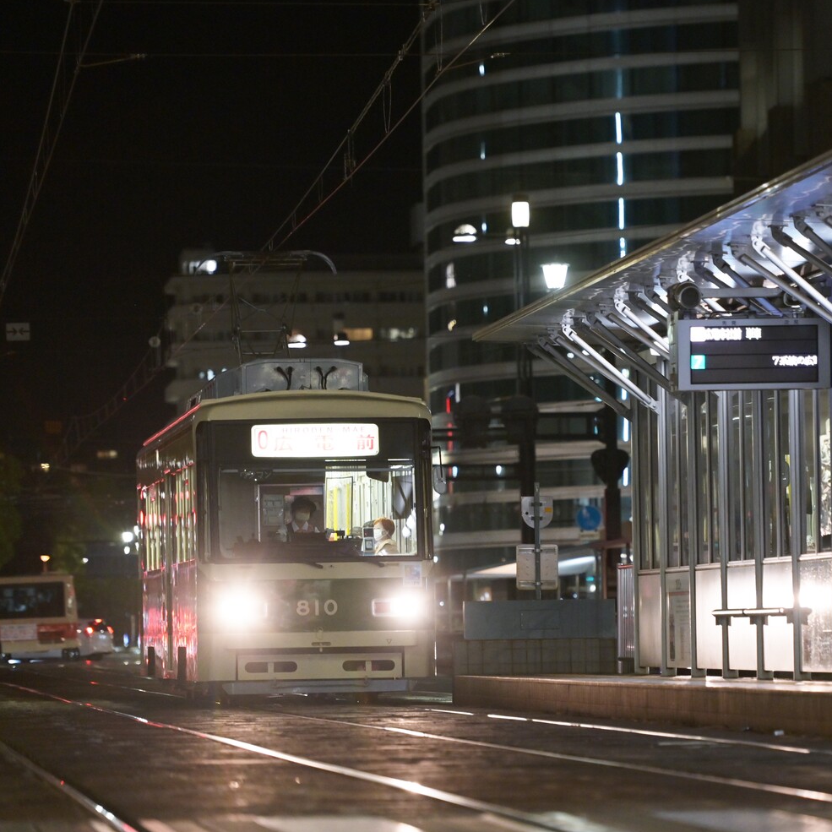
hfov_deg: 8.2
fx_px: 5765
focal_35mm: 212
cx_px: 615
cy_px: 416
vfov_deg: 8.3
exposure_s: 1/160
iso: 2000
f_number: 2.8
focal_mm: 165
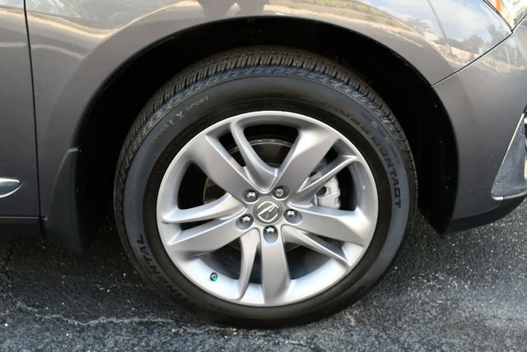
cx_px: 264
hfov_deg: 53.1
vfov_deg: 36.9
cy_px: 176
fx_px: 527
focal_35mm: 36
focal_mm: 18
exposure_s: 1/250
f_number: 5
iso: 400
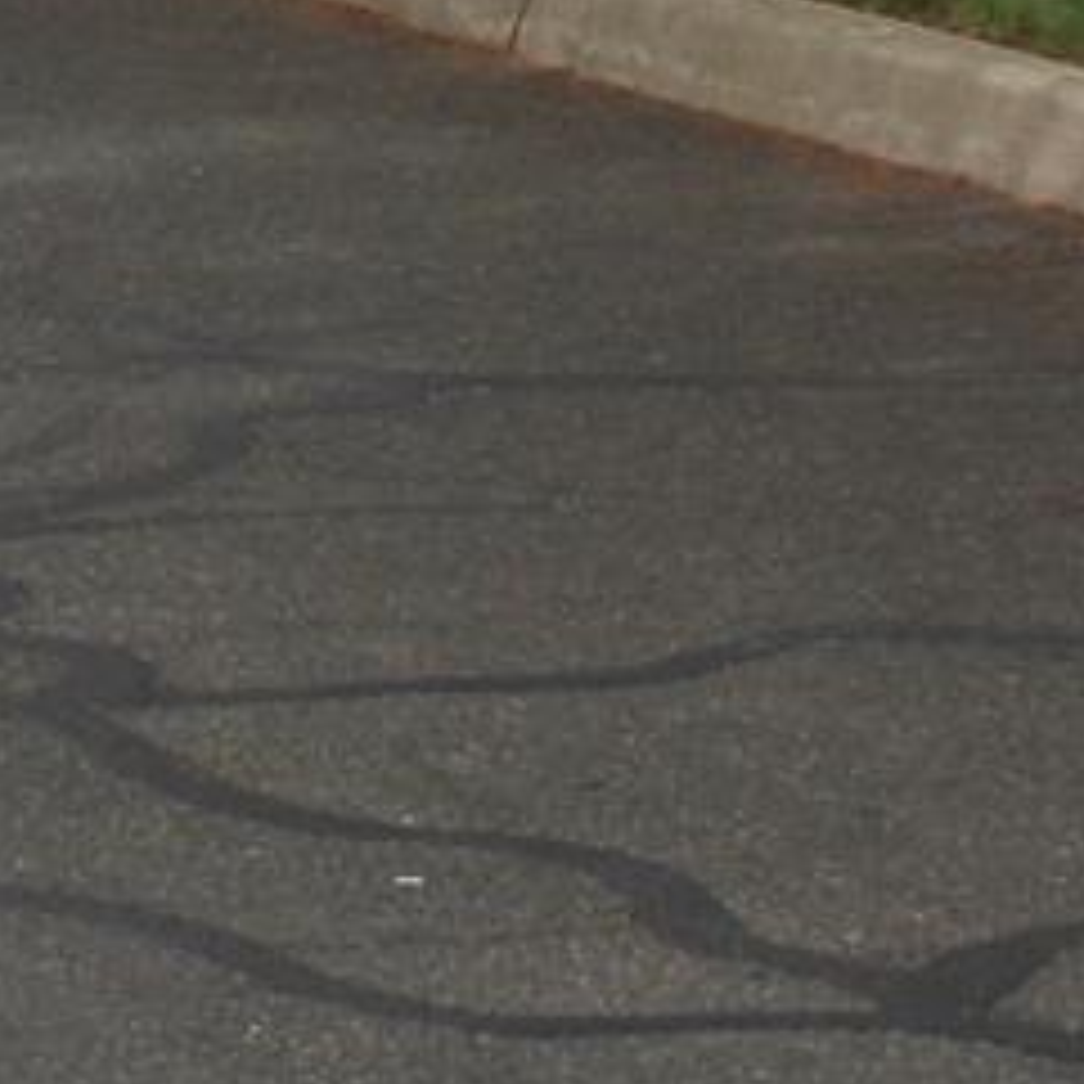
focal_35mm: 260
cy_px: -1259
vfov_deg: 6.5
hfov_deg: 6.6
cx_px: -913
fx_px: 9212
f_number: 7.1
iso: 100
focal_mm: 24
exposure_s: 1/200
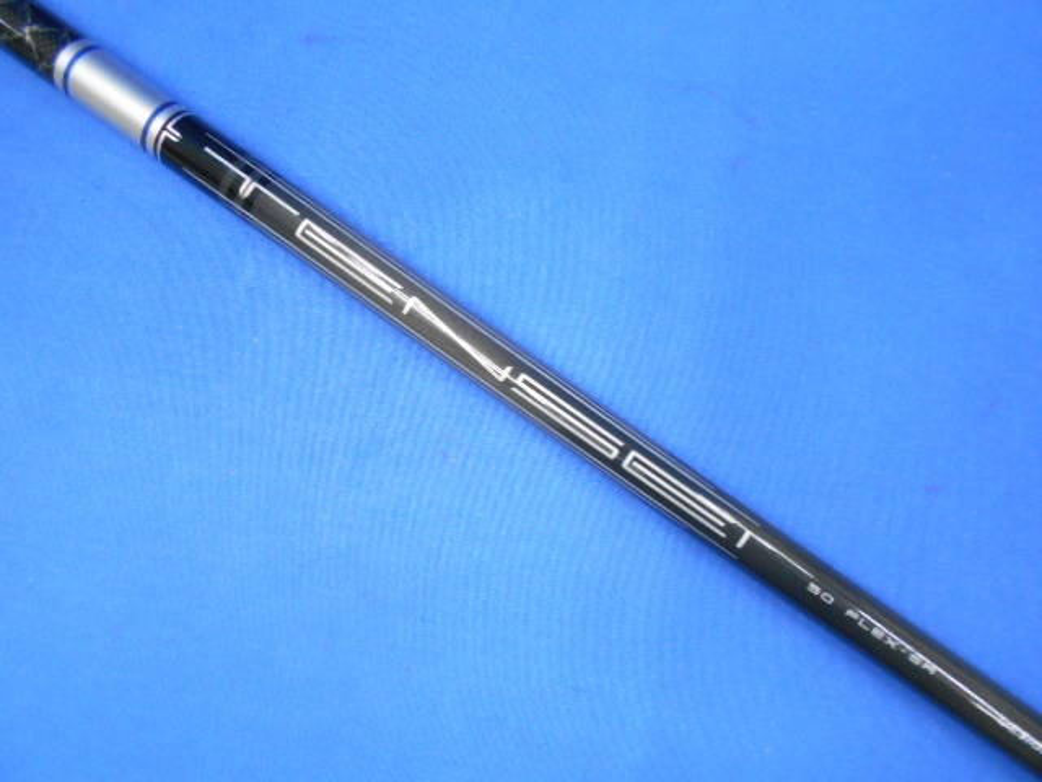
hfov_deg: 67.3
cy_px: 391
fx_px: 783
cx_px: 521
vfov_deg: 53.1
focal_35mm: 26
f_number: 3.2
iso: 400
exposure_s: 1/25
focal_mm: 4.6
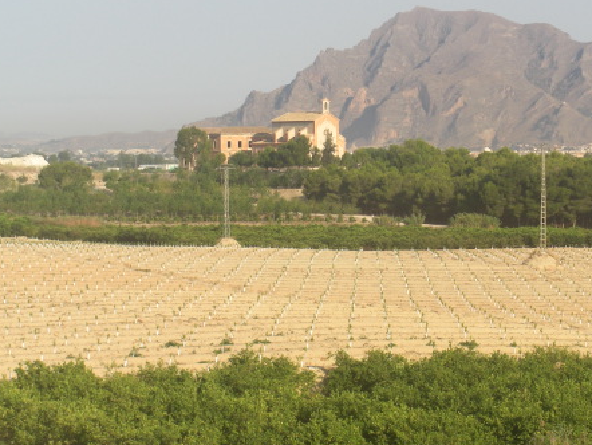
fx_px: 2823
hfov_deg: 12.0
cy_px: 217
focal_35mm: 165
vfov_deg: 9.0
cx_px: 387
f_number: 5.1
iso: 80
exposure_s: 1/400
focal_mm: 23.7
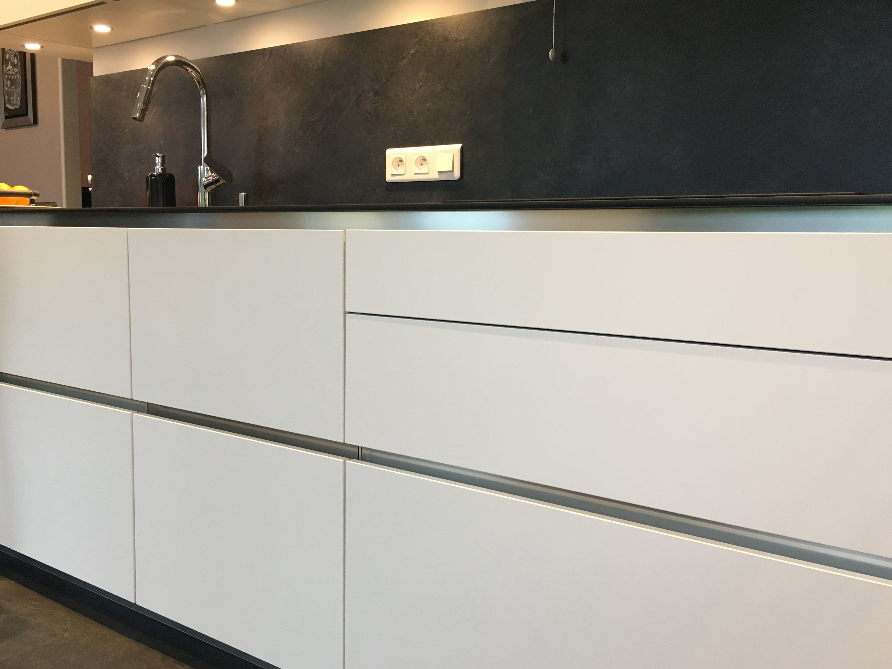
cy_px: 314
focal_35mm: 34
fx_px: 876
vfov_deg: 41.8
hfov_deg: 53.8
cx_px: 396
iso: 125
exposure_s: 1/33
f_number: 2.2
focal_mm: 4.15
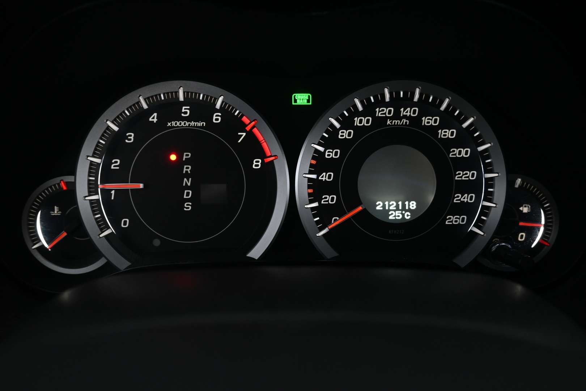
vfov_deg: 44.6
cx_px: 293
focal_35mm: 29
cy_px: 196
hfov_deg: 63.2
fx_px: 476
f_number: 3.8
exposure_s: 1/30
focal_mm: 19.5
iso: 720
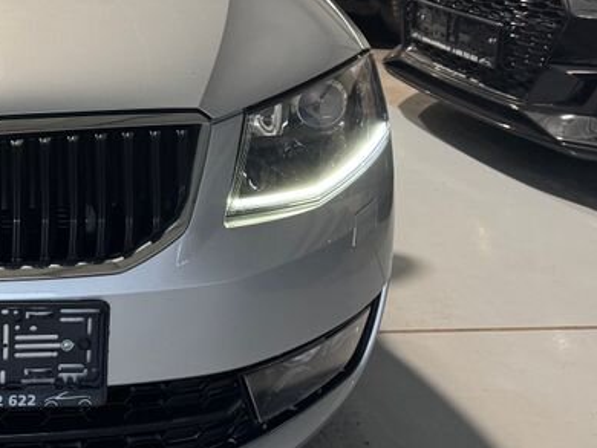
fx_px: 1087
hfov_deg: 27.3
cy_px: 69
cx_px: -109
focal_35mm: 63
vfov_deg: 22.9
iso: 200
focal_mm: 6.76
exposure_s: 1/93
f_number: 1.78
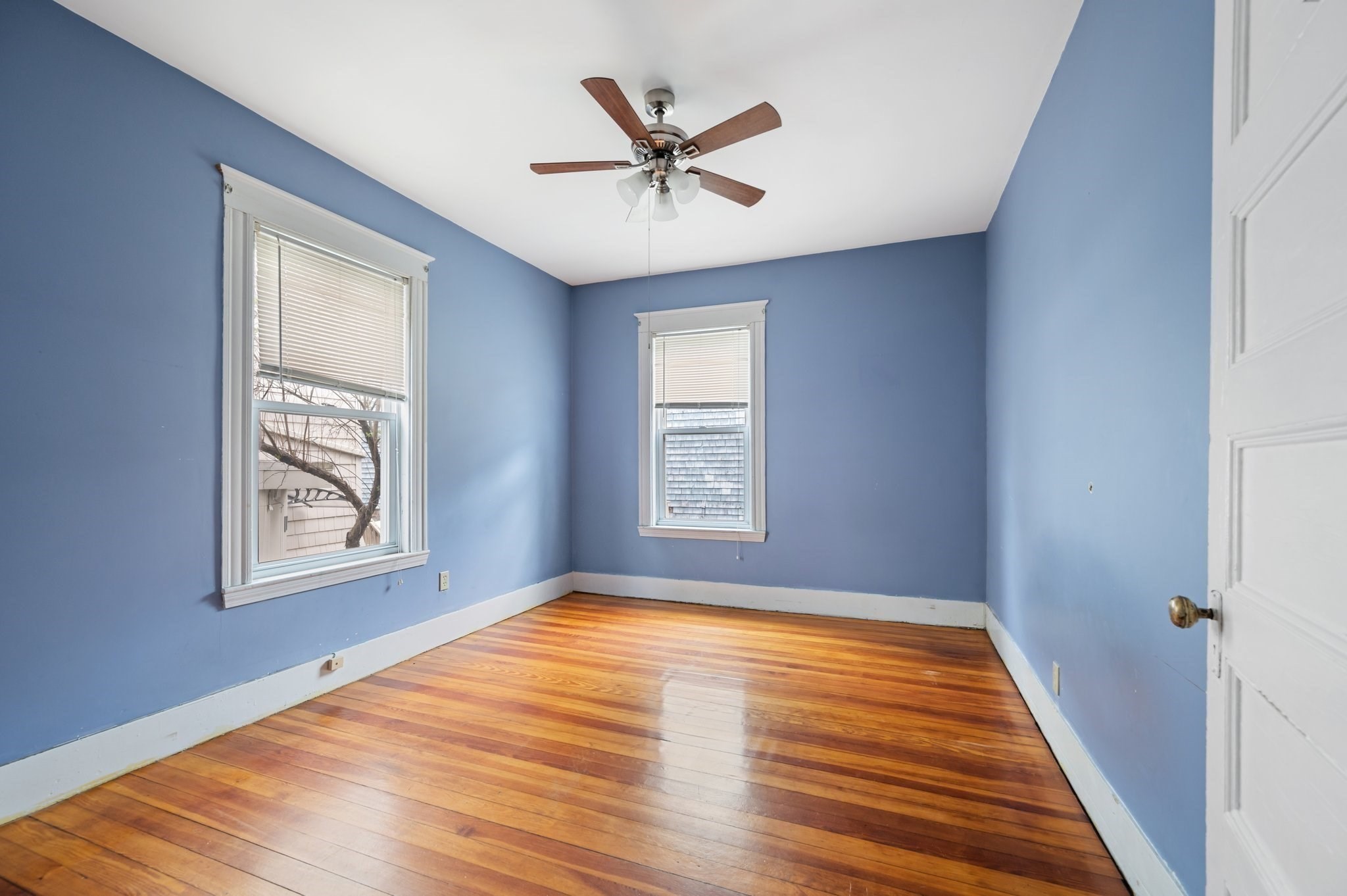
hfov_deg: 104.3
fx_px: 523
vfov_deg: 81.1
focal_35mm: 14
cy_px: 448
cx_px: 674
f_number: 7.1
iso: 400
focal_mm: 14
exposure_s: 1/4
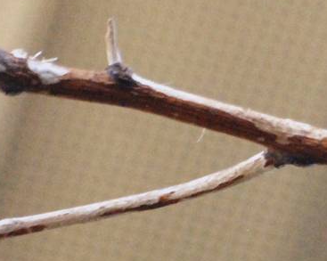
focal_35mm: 1845
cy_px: 43
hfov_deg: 1.0
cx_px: 453
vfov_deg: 0.8
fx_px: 17842
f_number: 5.6
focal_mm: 300
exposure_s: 1/800
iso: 1600
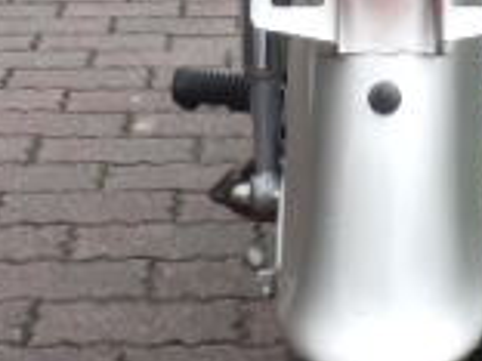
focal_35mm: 115
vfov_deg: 12.5
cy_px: -108
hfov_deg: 17.0
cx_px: 374
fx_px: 1601
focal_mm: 5
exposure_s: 1/160
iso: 100
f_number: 3.7
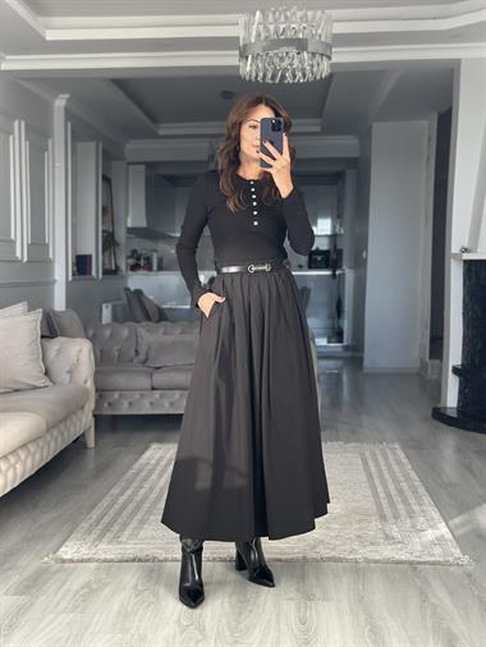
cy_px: 324
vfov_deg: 39.6
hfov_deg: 30.3
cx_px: 243
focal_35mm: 48
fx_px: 898
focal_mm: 6.86
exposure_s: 1/171
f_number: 1.78
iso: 100
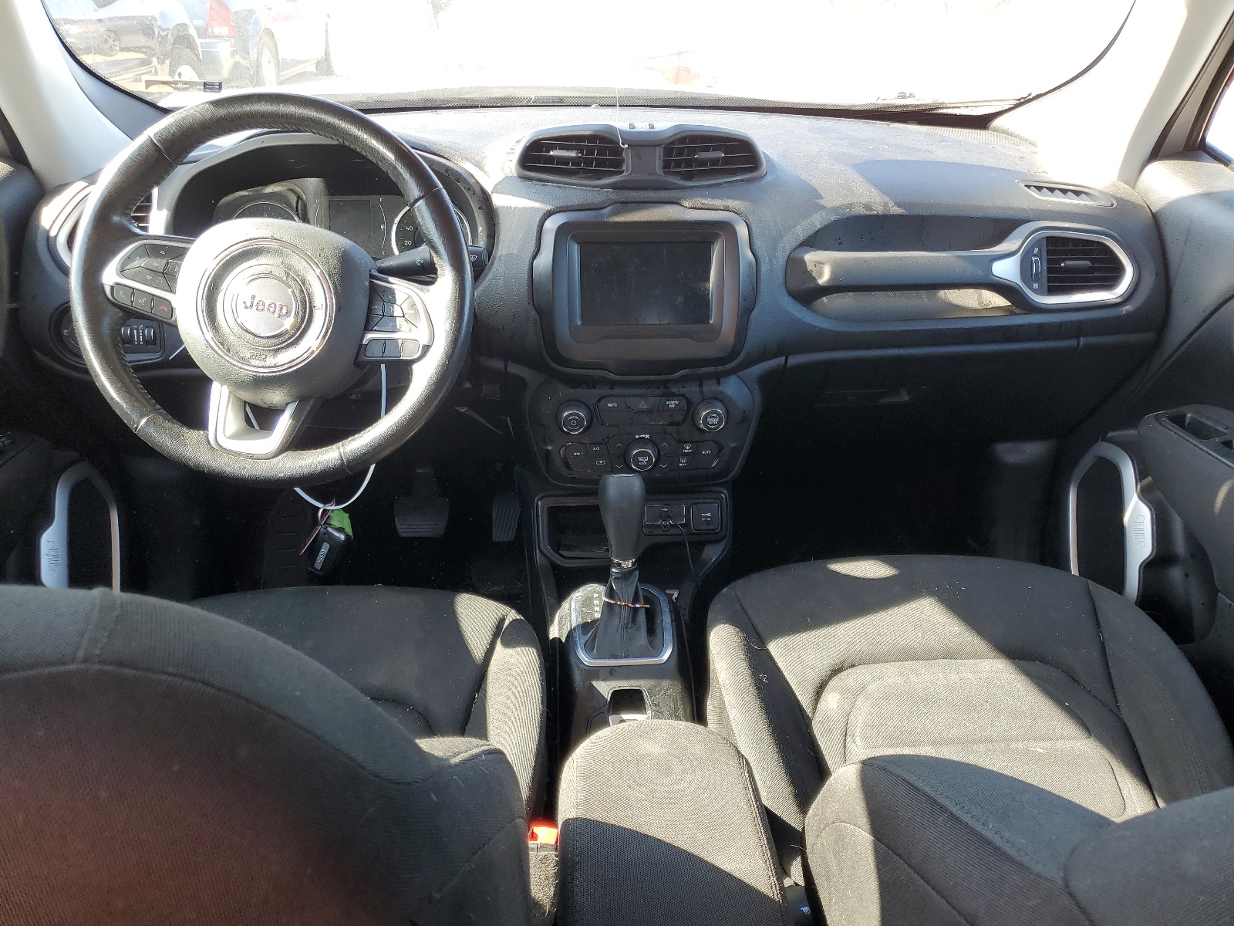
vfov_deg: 53.1
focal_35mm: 26
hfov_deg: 67.3
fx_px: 927
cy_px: 463
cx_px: 617
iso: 50
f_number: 1.5
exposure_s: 1/130
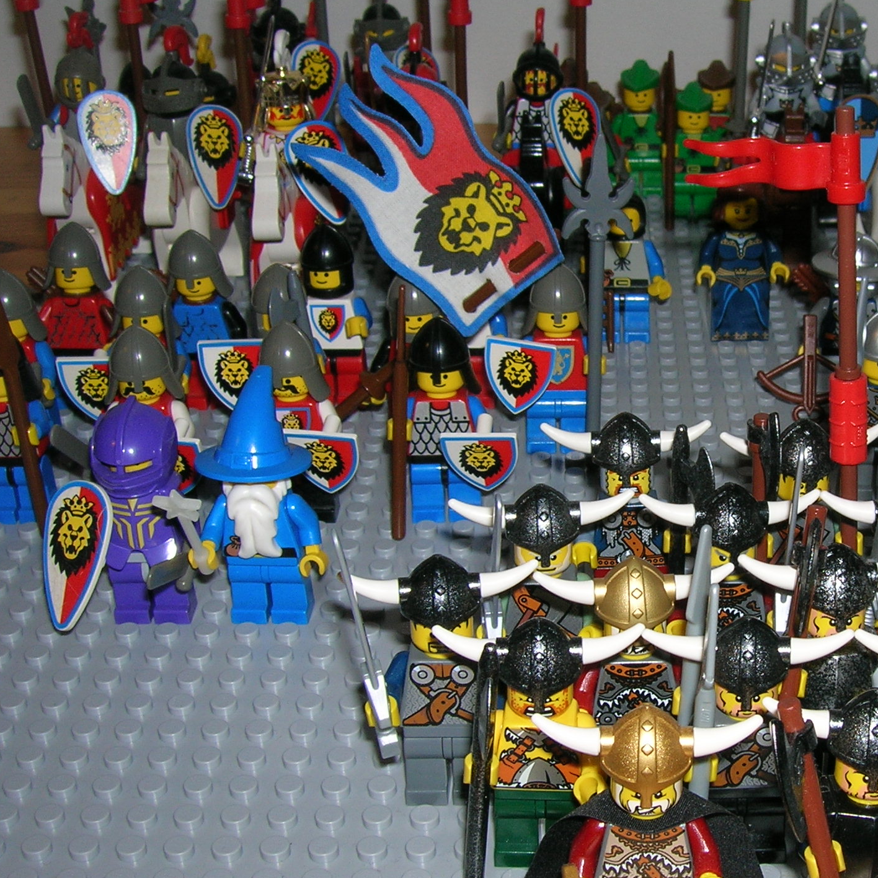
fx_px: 1578
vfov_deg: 31.0
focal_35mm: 55
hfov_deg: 30.4
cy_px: 500
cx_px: 696
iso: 50
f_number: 4.9
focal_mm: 5.7
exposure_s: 1/60.1
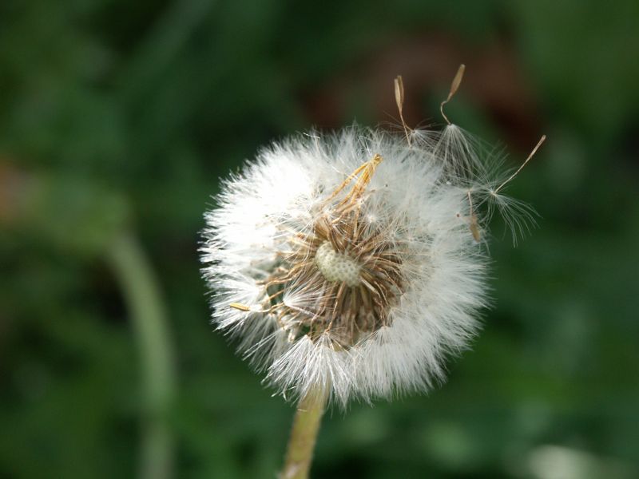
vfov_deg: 7.9
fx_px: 3452
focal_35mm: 187
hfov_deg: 10.6
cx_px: 320
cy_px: 240
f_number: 5
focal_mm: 47.36
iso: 100
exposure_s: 1/250
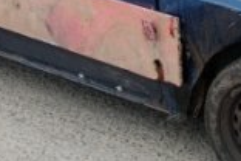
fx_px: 904
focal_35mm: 135
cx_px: 204
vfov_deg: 9.9
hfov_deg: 15.1
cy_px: -73
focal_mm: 22
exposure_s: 1/500
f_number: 4
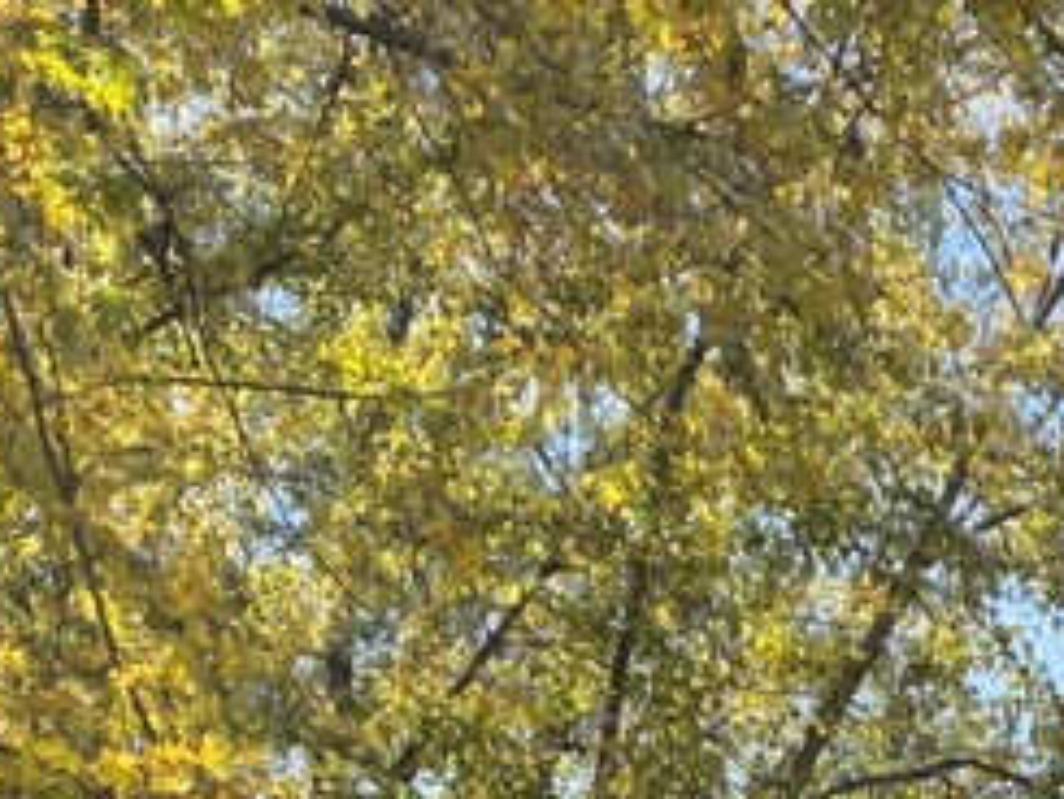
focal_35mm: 135
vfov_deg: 9.7
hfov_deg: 13.3
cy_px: 1928
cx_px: 1846
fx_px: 4152
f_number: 1.7
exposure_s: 1/2510
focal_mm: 6.3
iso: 80
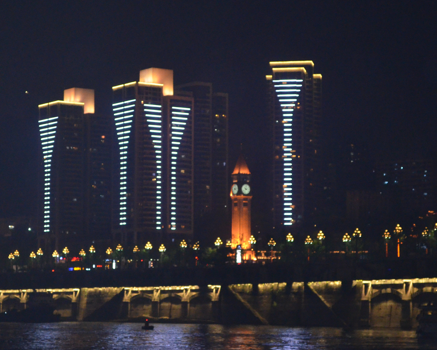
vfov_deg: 13.4
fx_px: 1487
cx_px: 166
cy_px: 165
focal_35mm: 115
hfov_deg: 16.7
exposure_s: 1/60
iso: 3200
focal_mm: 52
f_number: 5.6
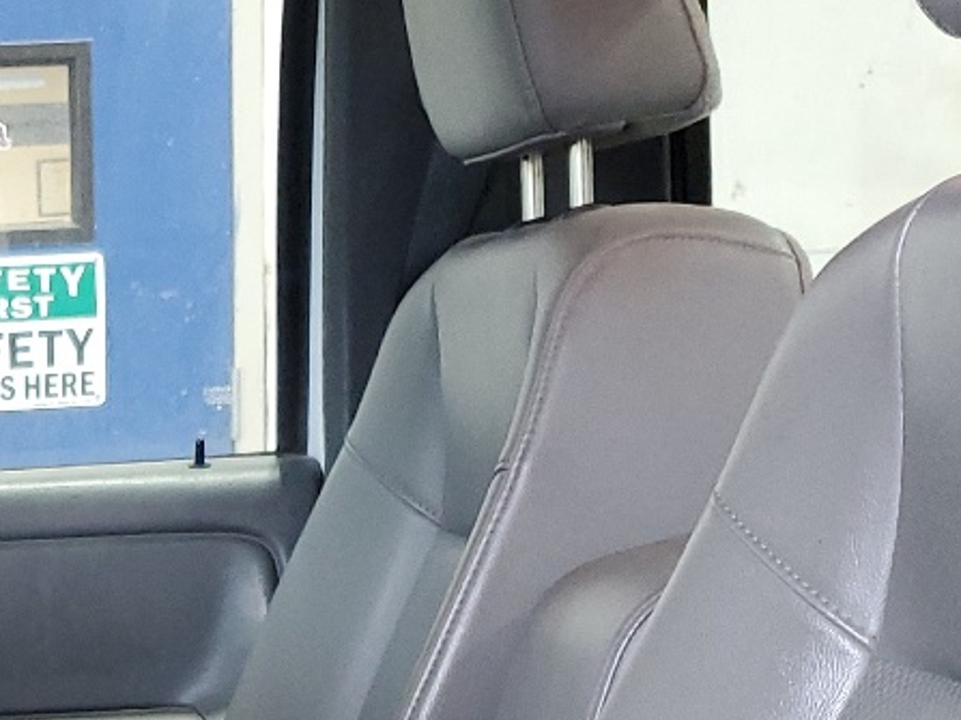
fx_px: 2581
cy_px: 1051
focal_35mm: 93
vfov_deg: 14.9
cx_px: -138
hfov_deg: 20.0
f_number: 1.5
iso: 150
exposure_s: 1/60.2
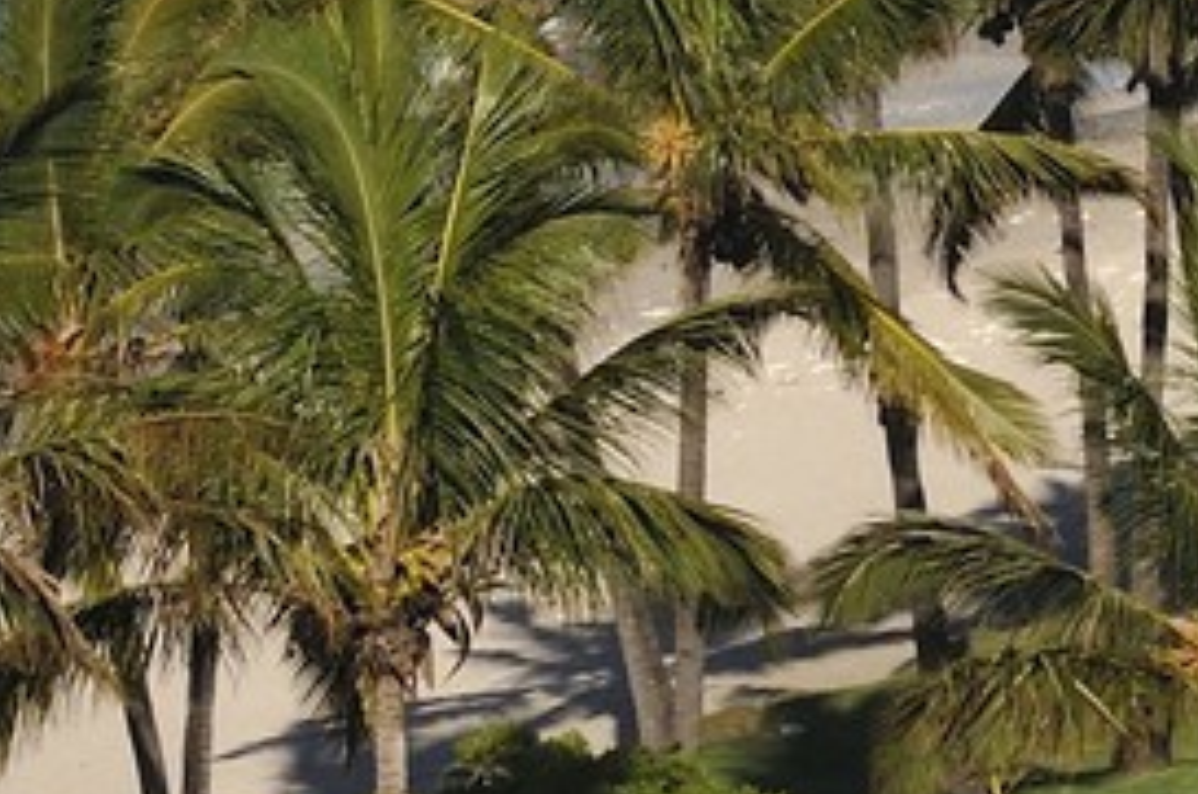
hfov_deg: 1.9
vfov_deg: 1.3
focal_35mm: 1056
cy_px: -1382
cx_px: 3063
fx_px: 35079
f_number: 14
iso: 200
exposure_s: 1/250
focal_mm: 180
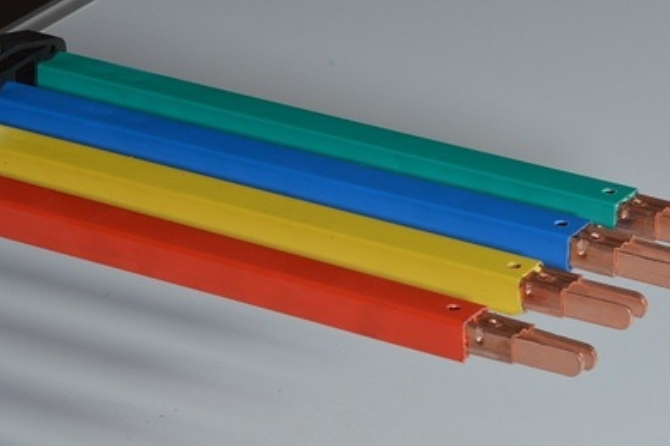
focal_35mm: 172
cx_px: 419
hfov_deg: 11.9
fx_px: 3200
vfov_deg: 8.0
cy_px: 231
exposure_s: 1/80
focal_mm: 90
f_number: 22
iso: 100
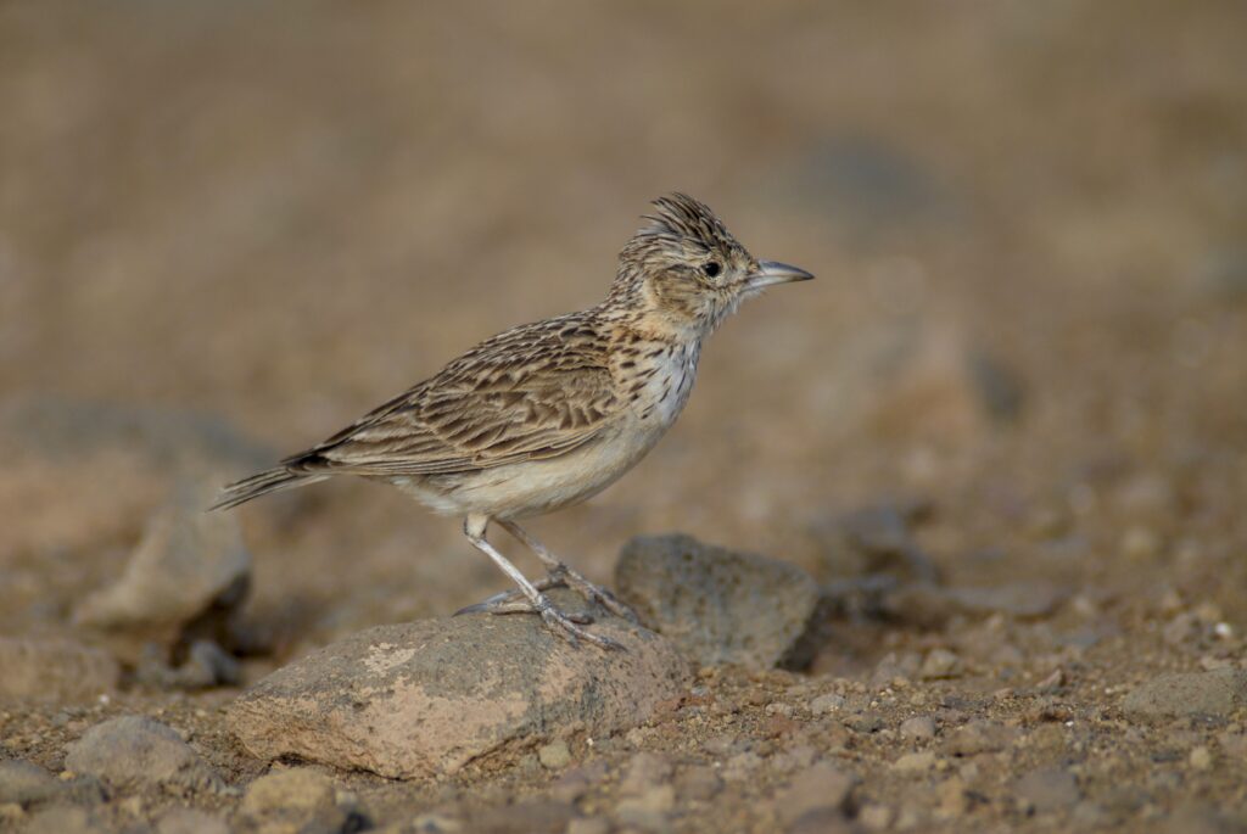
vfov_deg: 1.5
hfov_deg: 2.3
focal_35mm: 900
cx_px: 624
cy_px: 417
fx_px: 31205
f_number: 4
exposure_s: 1/1250
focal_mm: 600
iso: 160
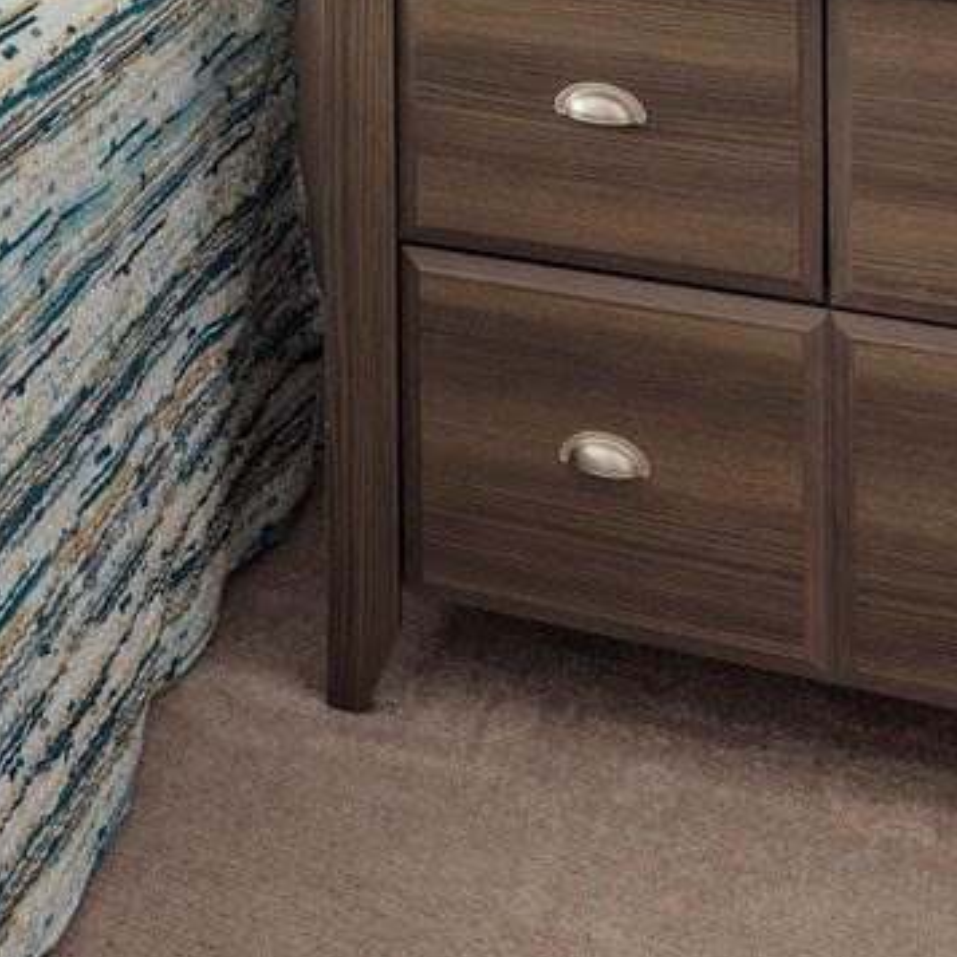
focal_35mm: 78
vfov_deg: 18.7
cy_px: -599
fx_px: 2440
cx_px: -284
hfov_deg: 20.3
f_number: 11
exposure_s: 1/2
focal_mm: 16
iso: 200
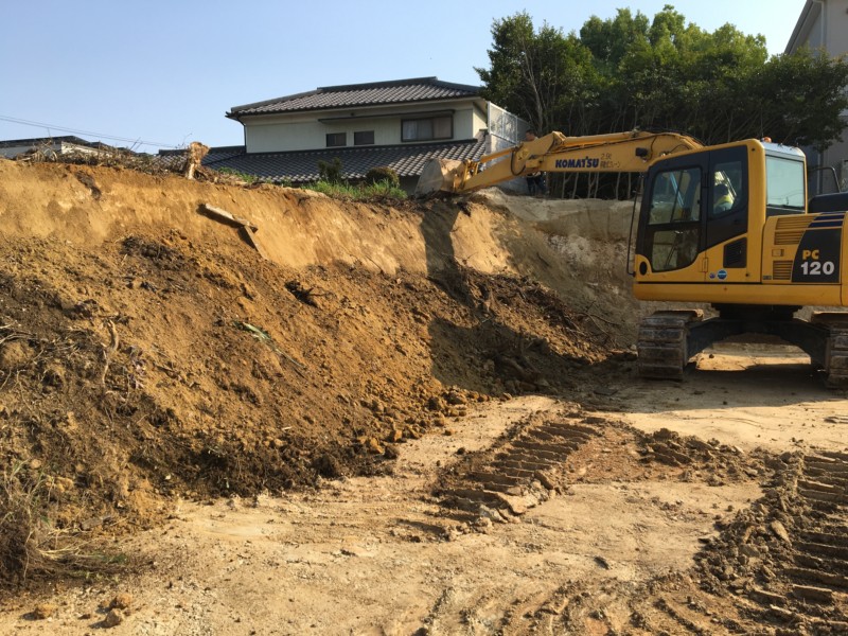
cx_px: 424
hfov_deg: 61.7
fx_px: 710
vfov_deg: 48.2
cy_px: 318
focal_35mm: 29
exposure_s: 1/1166
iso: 25
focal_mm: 4.15
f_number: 2.2
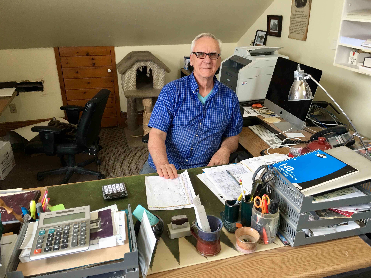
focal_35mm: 29
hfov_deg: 61.7
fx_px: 311
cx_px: 186
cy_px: 139
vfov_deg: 48.2
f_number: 2.2
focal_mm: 4.15
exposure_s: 1/15
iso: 40
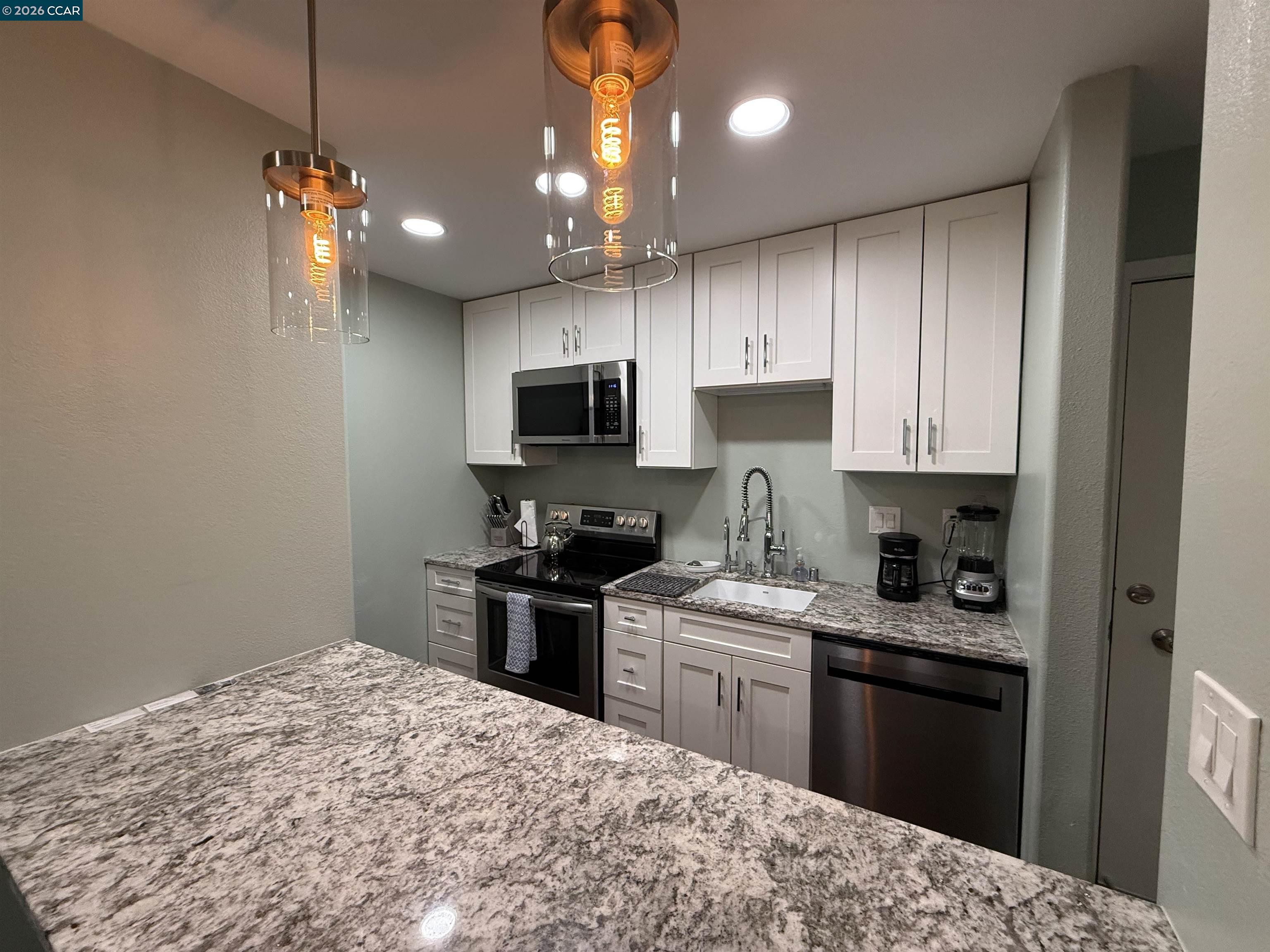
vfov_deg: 85.7
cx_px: 635
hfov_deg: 102.1
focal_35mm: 14
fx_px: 514
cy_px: 476
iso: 250
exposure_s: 1/120
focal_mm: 2.22
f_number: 2.2
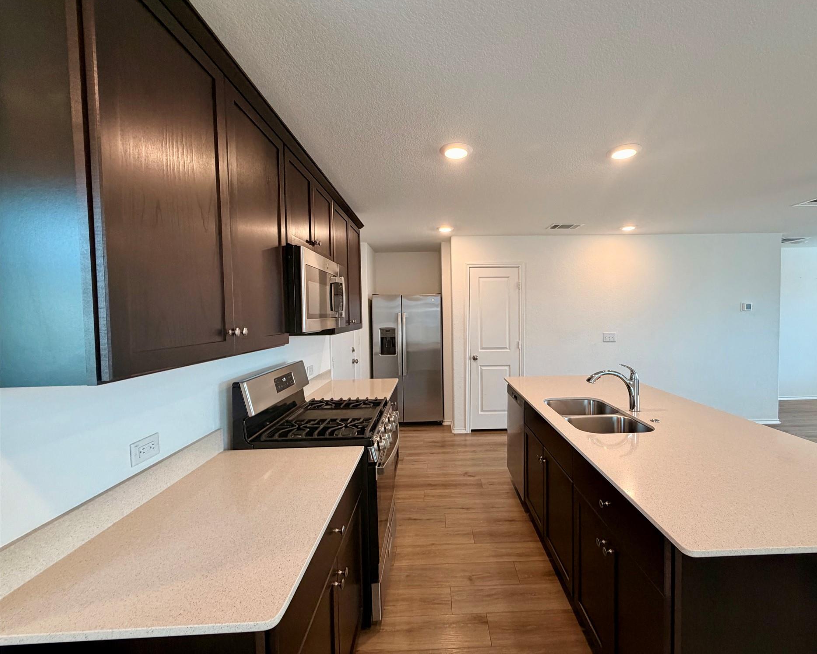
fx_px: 363
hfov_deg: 96.5
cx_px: 448
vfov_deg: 84.0
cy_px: 325
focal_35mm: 15
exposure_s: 1/120
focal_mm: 2.22
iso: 250
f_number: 2.2
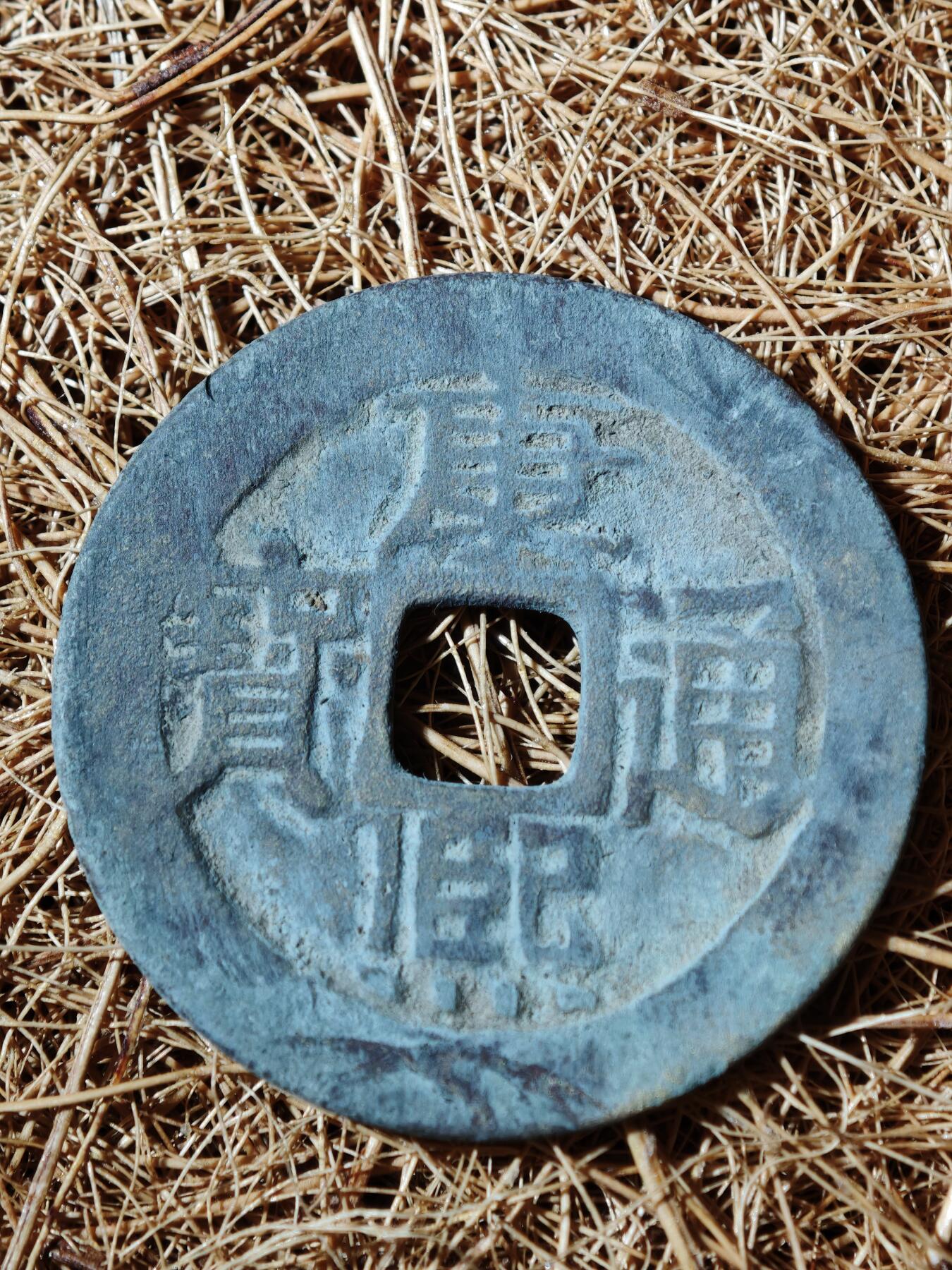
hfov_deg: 16.2
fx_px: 3337
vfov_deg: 21.5
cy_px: 635
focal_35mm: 91
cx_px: 476
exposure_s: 1/106
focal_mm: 9
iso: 200
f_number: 2
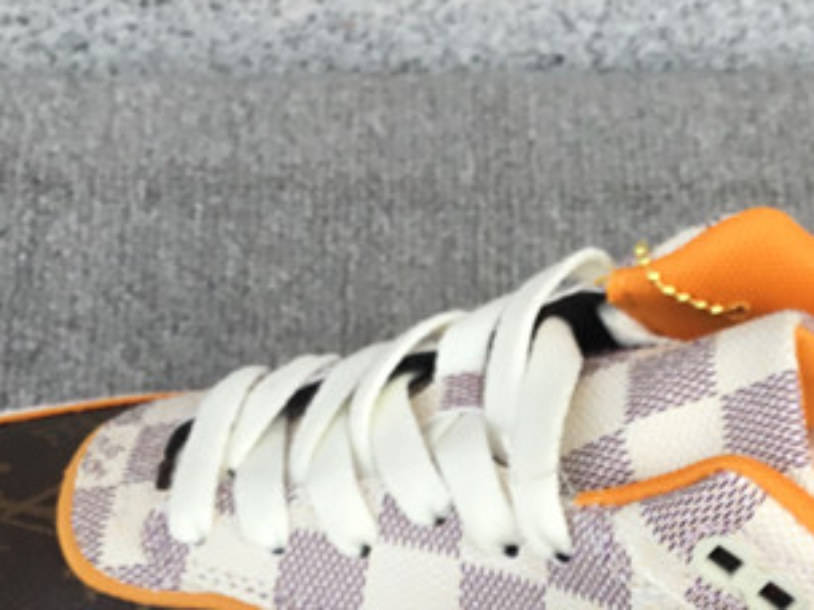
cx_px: 621
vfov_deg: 15.4
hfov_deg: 21.1
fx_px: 2163
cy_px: 765
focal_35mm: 92
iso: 25
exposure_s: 1/337
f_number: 2.4
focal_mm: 3.3
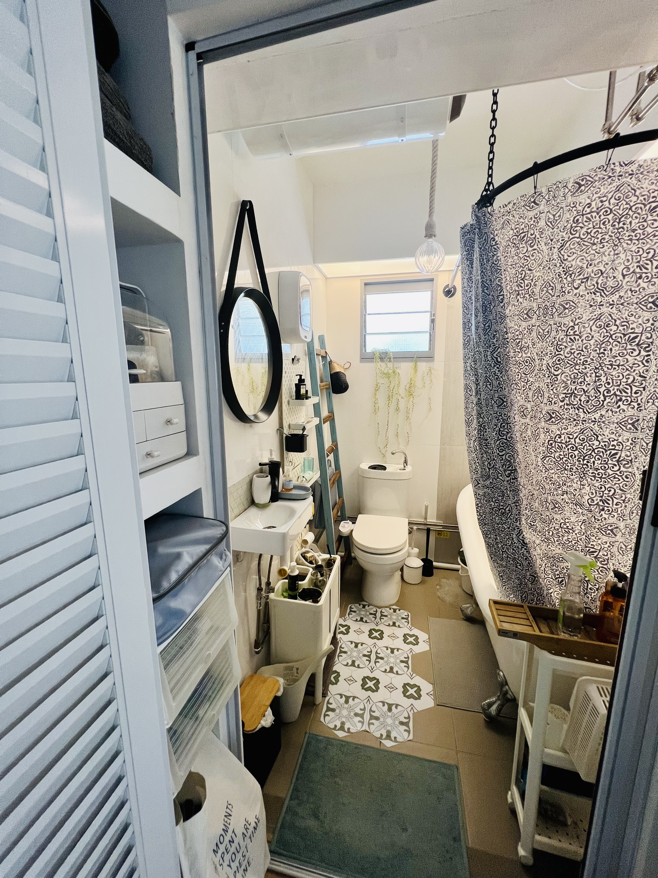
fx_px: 329
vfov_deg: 106.2
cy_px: 439
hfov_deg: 89.9
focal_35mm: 13
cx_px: 329
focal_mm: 1.57
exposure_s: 1/100
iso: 200
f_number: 1.8
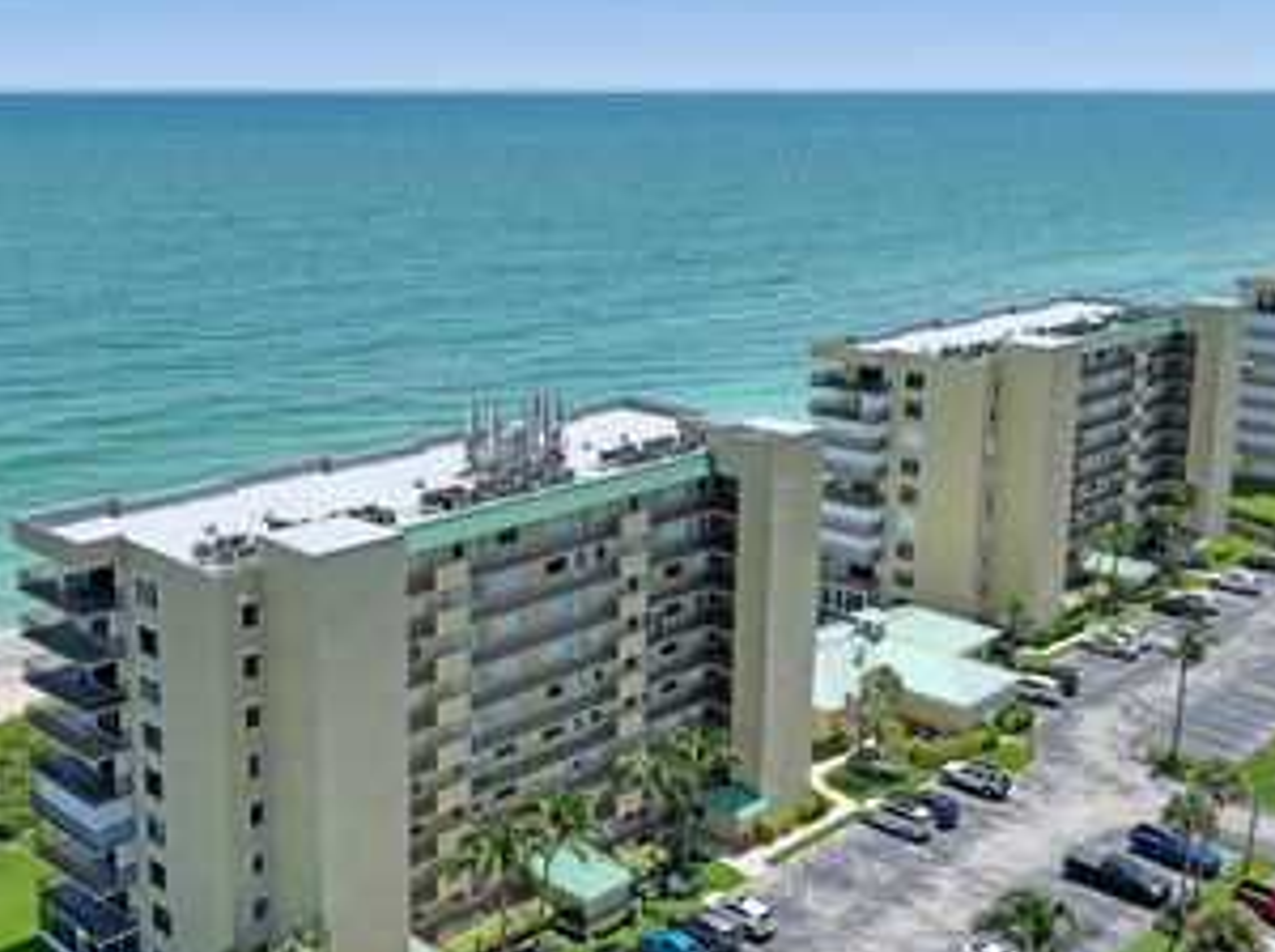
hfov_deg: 46.0
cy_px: 570
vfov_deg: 35.7
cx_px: 412
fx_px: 1471
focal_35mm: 40
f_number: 2.8
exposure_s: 1/1000
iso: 110
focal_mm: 12.3
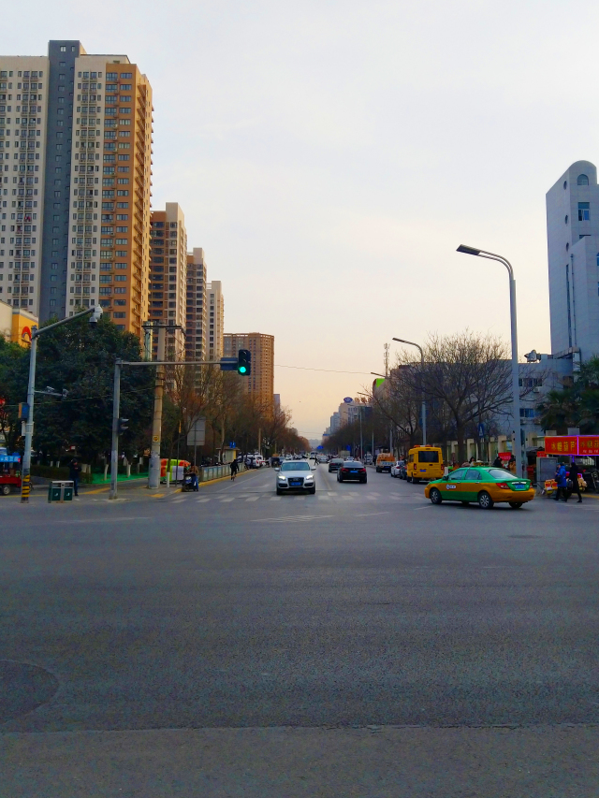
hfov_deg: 46.8
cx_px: 323
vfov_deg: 59.9
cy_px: 368
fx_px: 692
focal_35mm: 30
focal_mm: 4.28
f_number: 1.75
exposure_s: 1/1243
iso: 100
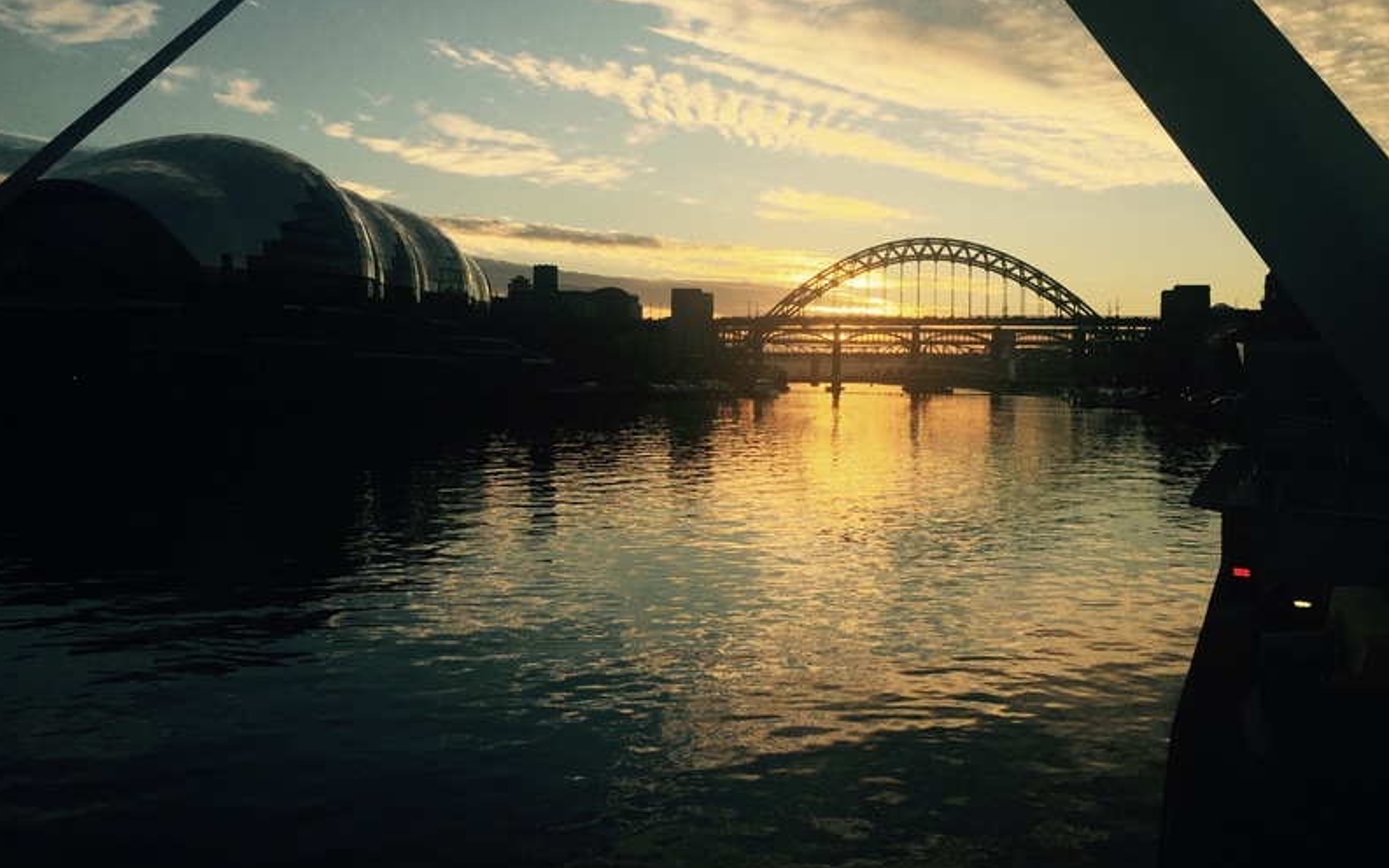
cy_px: 380
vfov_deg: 40.5
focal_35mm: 31
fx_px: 1174
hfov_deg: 61.2
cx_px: 690
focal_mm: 4.15
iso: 32
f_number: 2.2
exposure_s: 1/2639
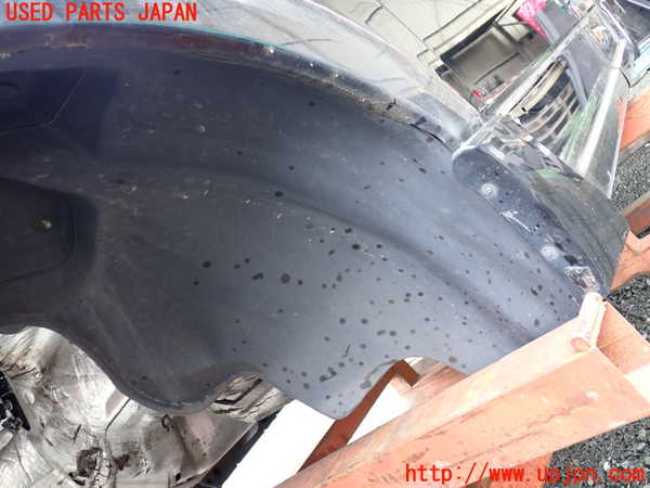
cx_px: 325
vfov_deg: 46.8
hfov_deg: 60.0
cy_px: 244
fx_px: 563
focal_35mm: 30
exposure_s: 1/40
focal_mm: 5.4
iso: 200
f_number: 2.3
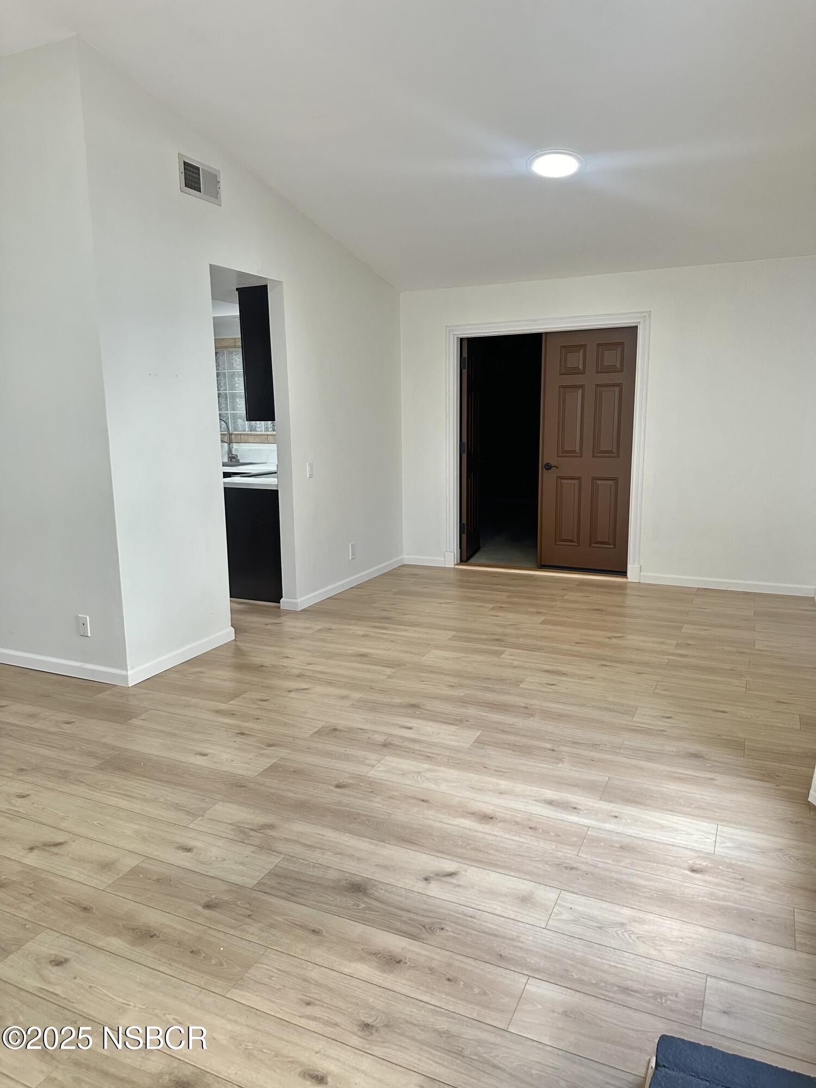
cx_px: 408
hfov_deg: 56.8
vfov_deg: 71.6
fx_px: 754
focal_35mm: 24
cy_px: 544
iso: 320
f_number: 1.78
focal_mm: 6.86
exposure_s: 1/60
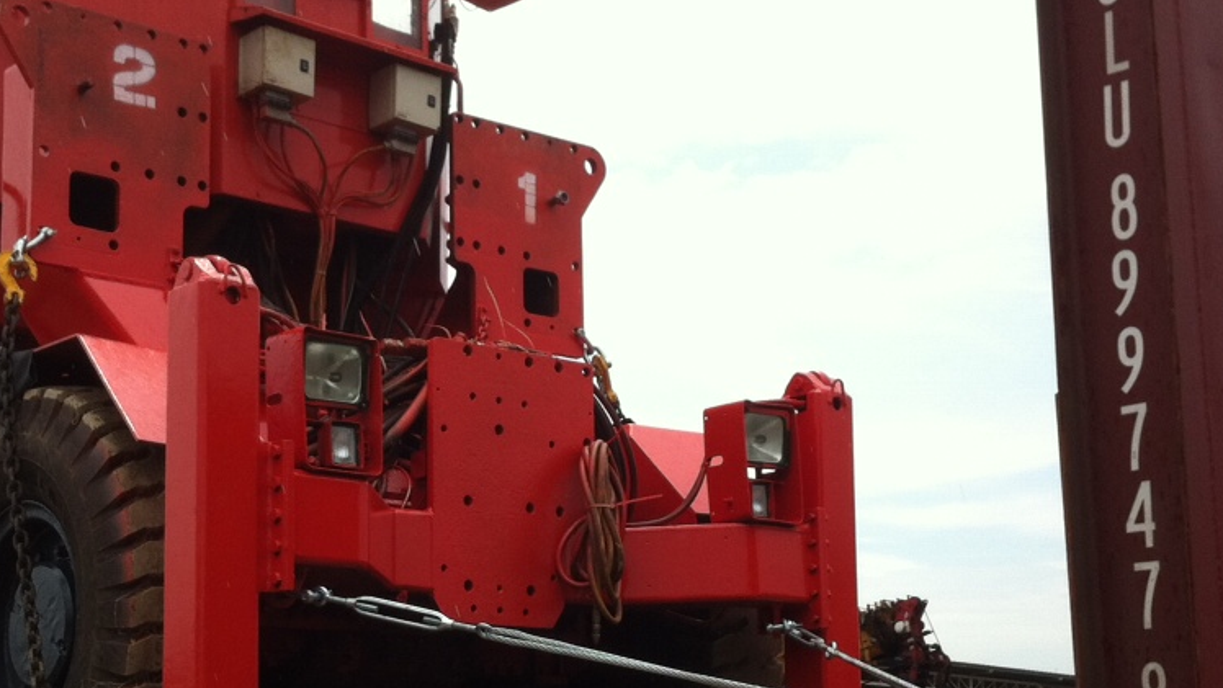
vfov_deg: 18.2
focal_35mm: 66
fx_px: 2141
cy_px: 464
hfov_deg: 31.8
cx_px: 502
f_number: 2.8
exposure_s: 1/754
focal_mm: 3.85
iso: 80
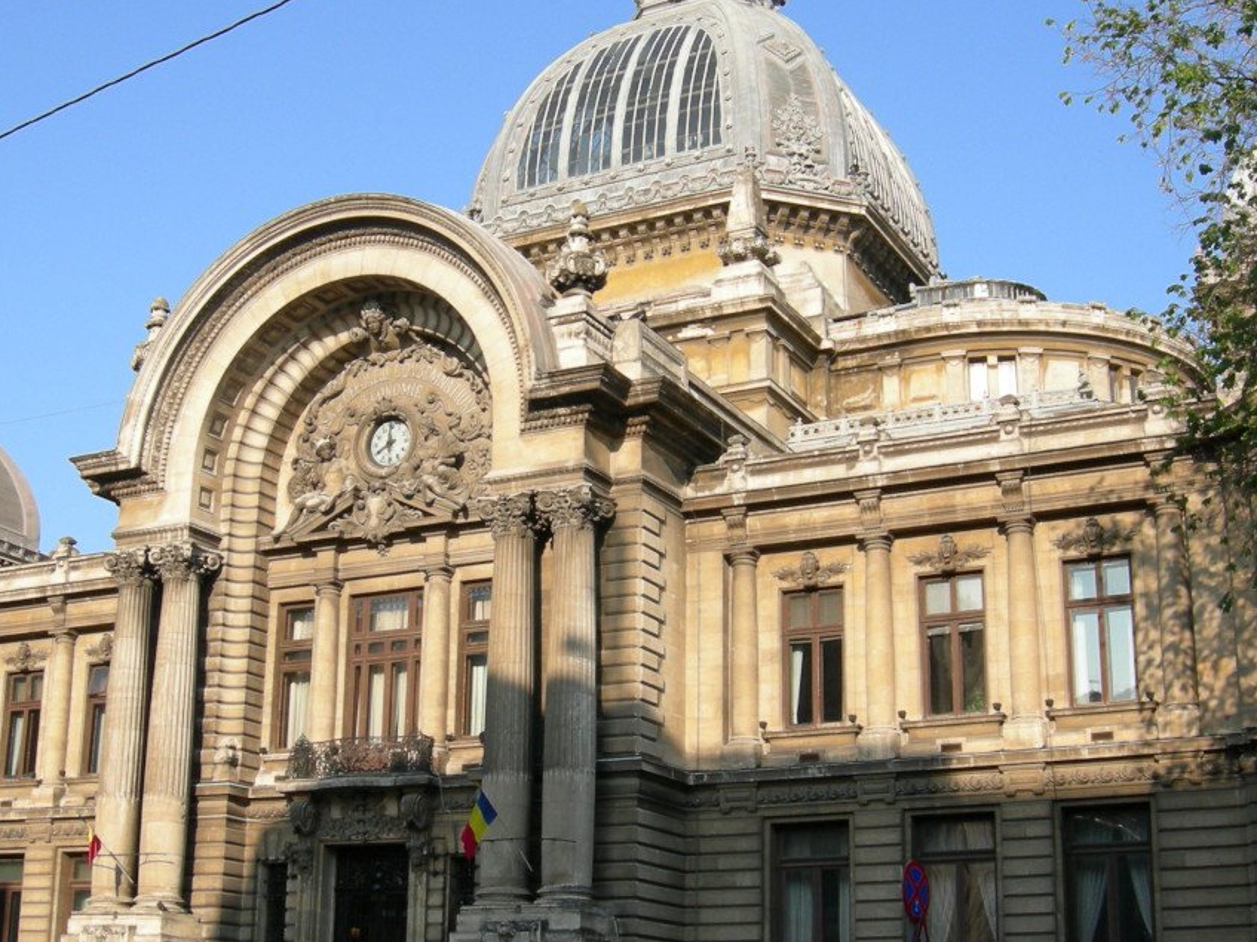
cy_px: 491
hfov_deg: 37.5
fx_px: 1852
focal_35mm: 51
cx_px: 583
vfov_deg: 28.6
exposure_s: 1/208
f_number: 5.4
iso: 64
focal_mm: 7.5
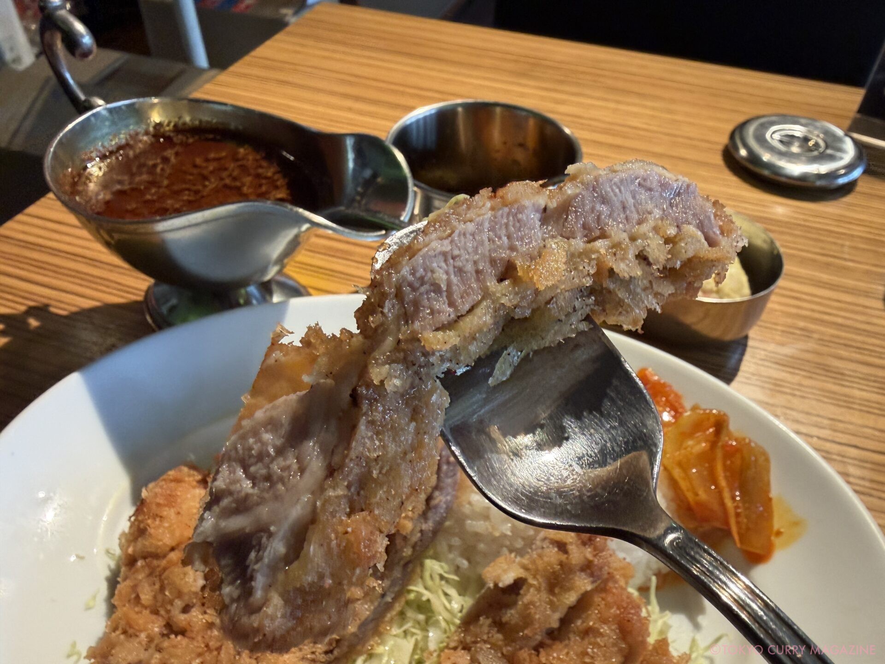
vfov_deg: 53.1
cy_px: 332
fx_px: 665
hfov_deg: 67.3
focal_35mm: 26
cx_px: 442
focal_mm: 2.22
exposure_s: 1/100
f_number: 2.2
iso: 250
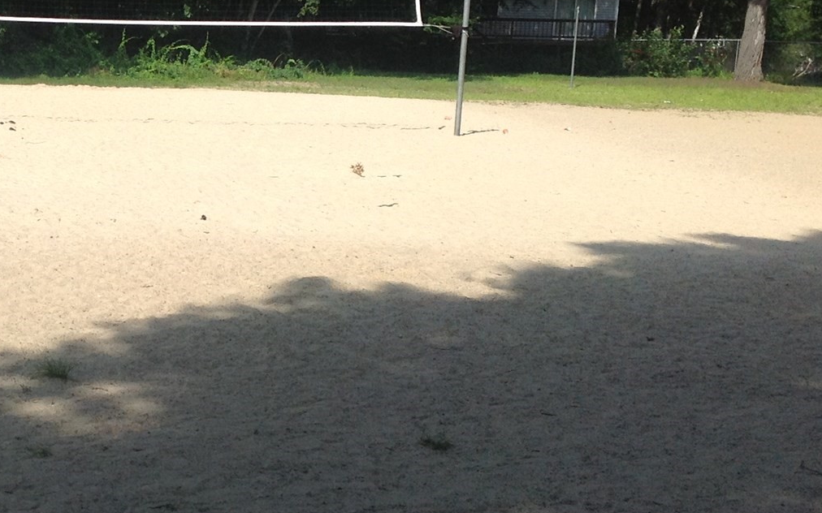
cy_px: 237
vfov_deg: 17.4
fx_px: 1680
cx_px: 108
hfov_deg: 26.7
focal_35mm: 75
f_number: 2.4
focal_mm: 4.28
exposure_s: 1/2326
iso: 64
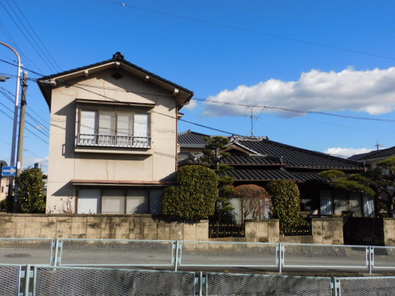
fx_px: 377
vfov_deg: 42.9
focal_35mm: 33
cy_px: 148
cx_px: 198
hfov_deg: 55.4
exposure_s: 1/1250
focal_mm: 5.9
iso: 125
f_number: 3.6
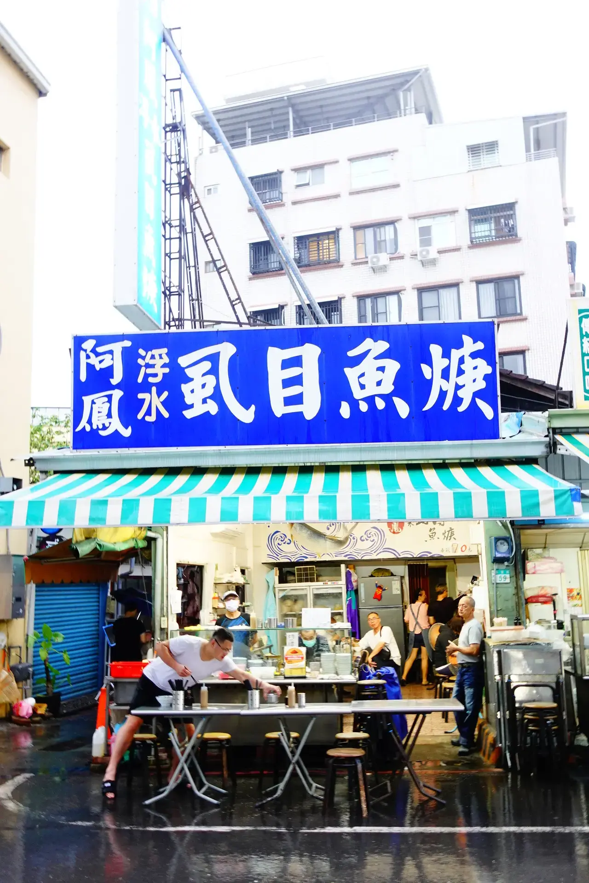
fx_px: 834
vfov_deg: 55.8
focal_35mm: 34
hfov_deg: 38.9
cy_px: 442
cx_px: 294
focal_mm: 13.24
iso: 320
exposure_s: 1/20
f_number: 2.8
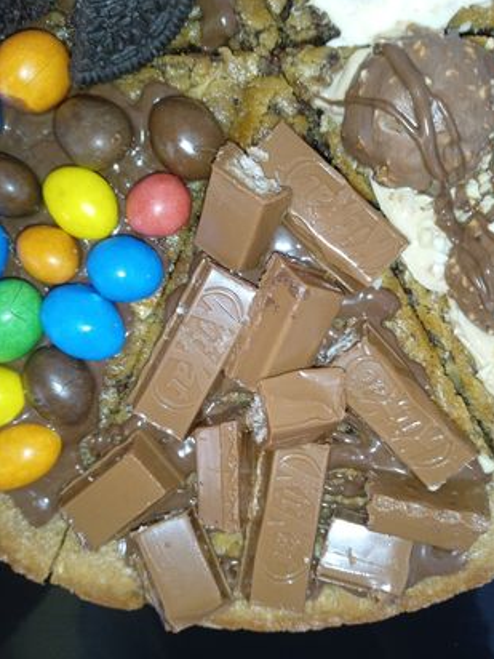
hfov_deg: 48.2
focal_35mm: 29
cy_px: 337
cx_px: 254
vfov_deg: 61.7
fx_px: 552
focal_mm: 3.43
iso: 290
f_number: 2.2
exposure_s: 1/25
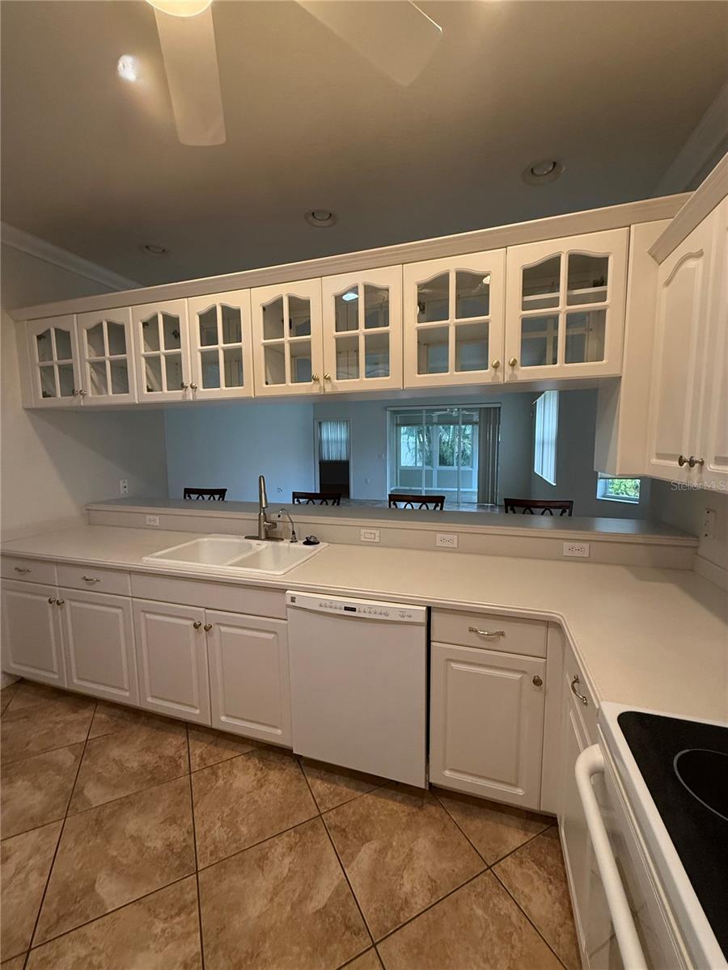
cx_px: 364
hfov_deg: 85.7
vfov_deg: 102.1
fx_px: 393
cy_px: 485
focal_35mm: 14
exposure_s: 1/120
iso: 320
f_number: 2.2
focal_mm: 2.22
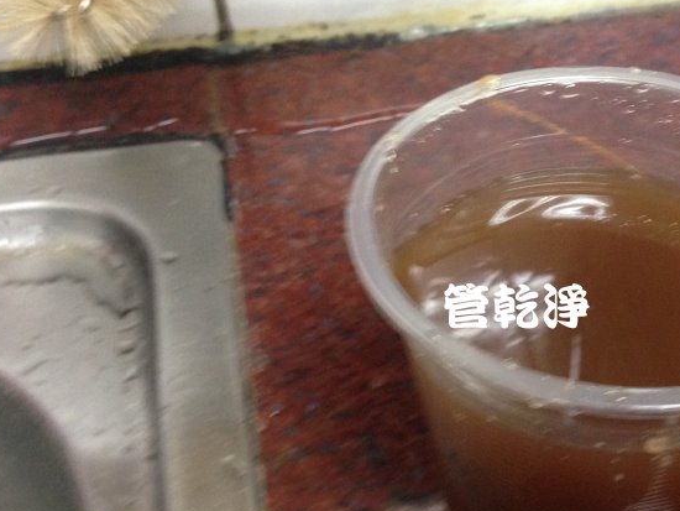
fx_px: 1179
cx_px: 506
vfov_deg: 24.2
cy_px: 376
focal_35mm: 60
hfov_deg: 31.6
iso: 250
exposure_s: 1/20
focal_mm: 4.12
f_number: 2.4
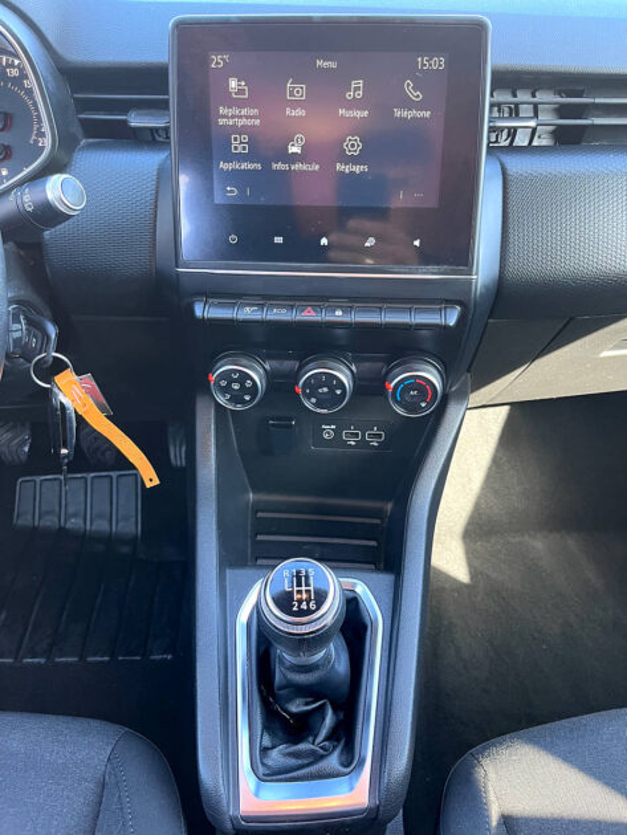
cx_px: 314
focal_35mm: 26
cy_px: 418
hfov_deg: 53.1
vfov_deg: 67.3
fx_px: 627
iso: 160
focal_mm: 5.1
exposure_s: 1/60
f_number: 1.6
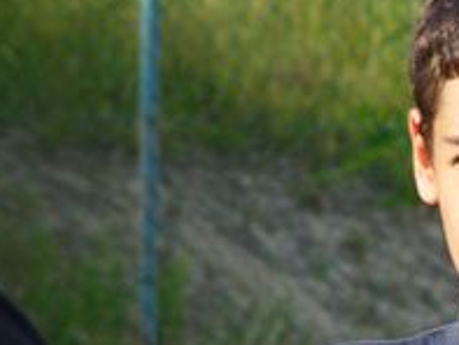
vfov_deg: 2.6
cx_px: 648
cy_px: 322
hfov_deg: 3.4
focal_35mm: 578
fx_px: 7669
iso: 50
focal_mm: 39
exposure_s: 1/209
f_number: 4.5
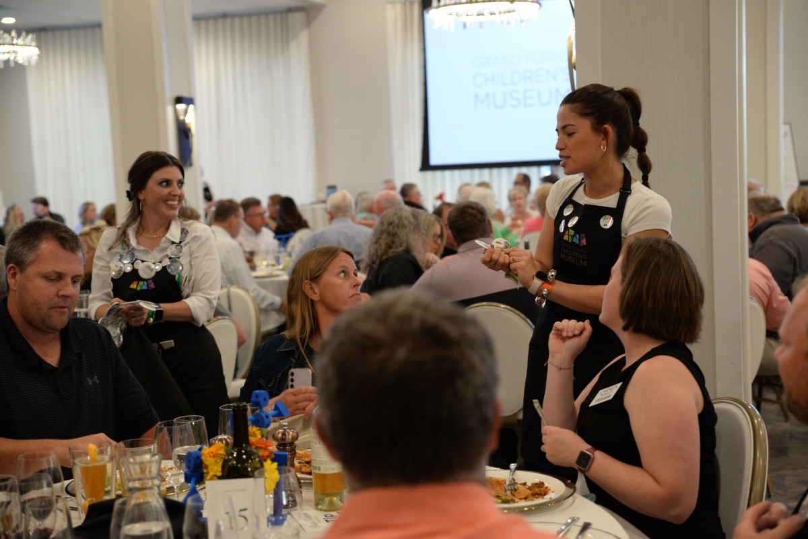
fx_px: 1235
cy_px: 270
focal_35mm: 55
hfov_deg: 36.2
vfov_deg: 24.6
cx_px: 404
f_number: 5
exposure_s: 1/125
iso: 1250
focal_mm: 55
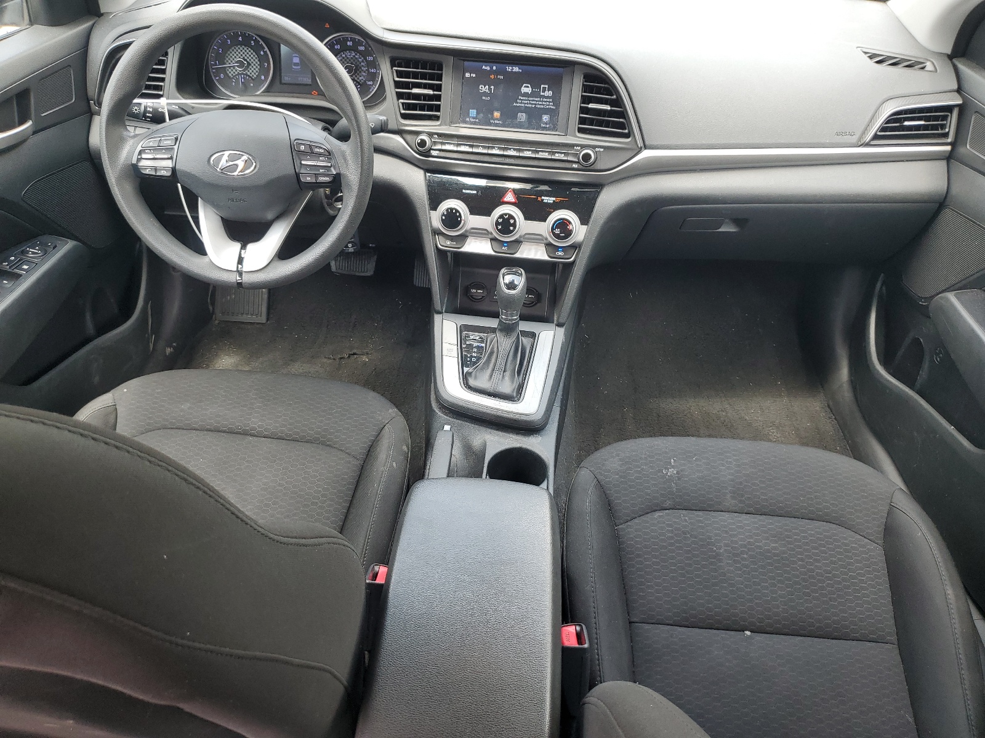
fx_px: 740
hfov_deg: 67.3
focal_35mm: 26
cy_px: 369
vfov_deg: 53.1
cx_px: 492
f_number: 1.5
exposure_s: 1/125
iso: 50
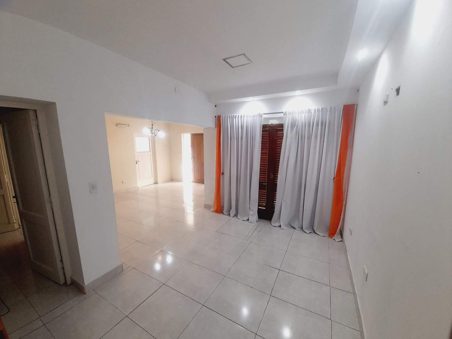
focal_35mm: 13
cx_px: 226
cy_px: 170
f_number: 2.2
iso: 40
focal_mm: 1.42
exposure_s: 1/25
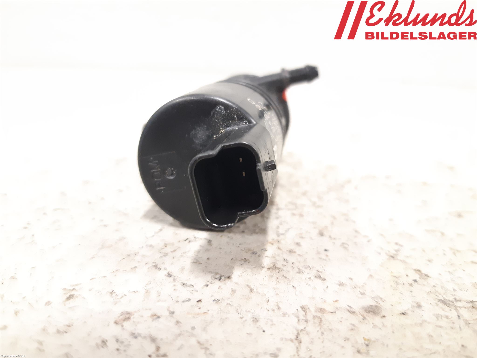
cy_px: 179
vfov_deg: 53.1
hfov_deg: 67.3
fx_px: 358
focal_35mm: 26
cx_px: 238
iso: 320
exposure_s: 1/25
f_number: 1.7
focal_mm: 3.93
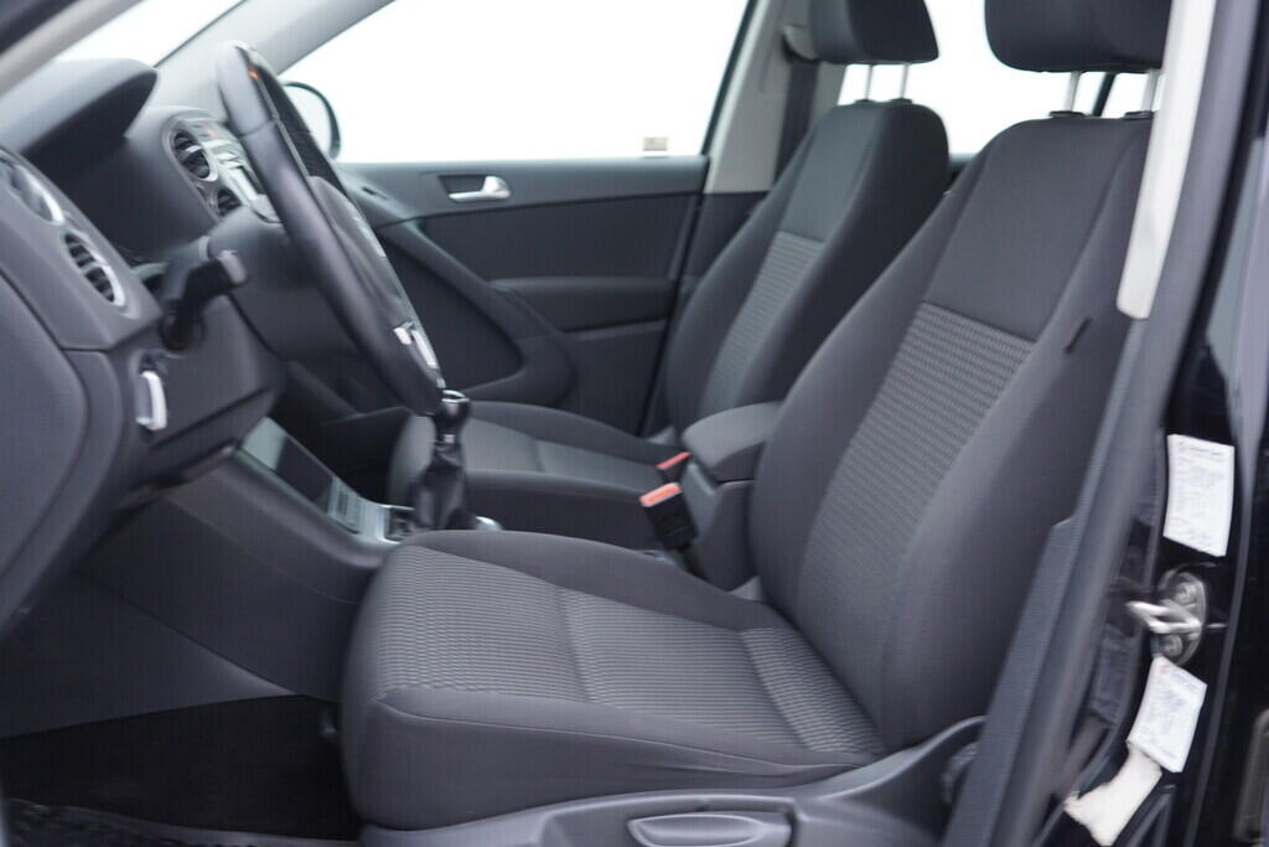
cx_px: 634
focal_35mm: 36
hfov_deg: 53.1
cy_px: 424
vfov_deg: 36.9
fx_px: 1269
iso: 200
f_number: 2.8
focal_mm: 24
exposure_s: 1/40
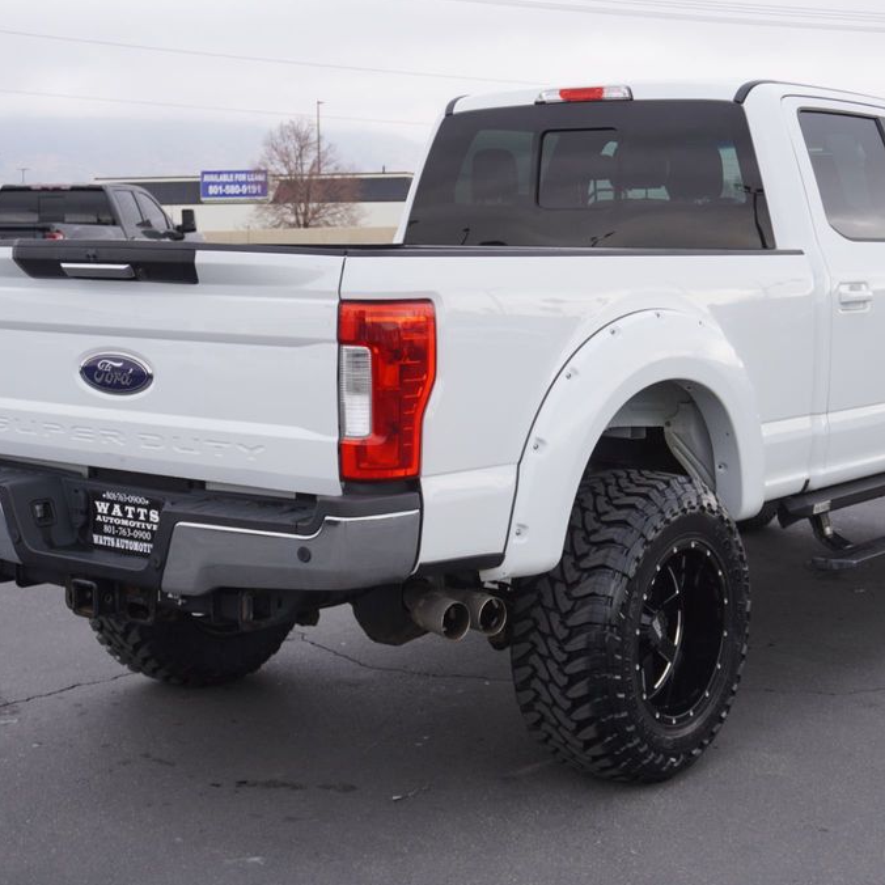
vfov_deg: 29.6
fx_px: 1678
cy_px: 441
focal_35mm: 58
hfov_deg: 29.5
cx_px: 518
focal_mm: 30
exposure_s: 1/80
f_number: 5.6
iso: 100
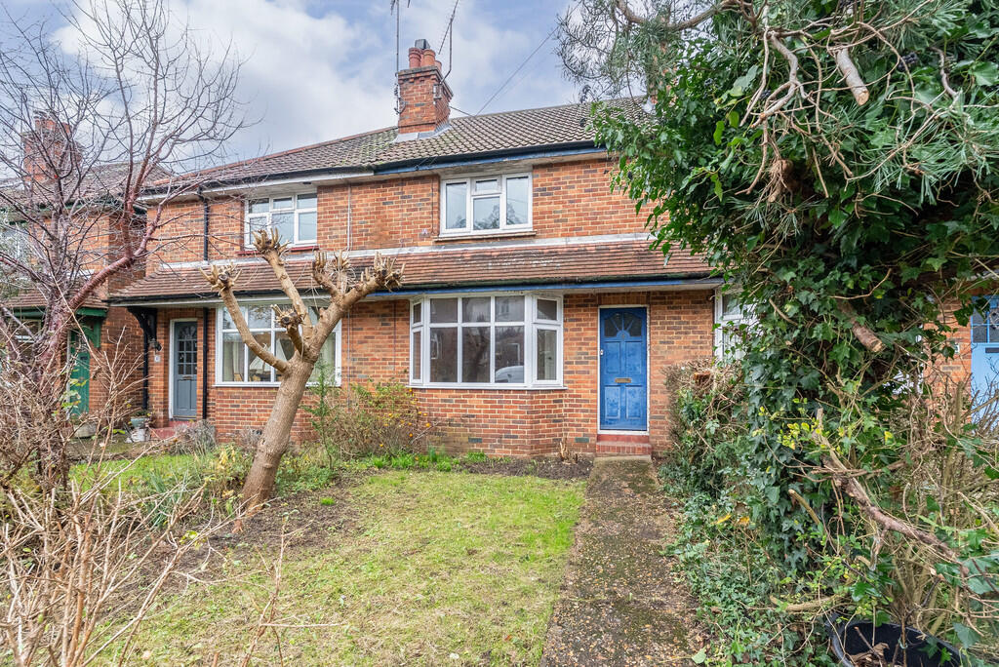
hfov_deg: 94.9
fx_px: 458
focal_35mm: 16
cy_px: 334
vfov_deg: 72.1
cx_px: 500
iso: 2000
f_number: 7.1
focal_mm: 16.5
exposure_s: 1/200
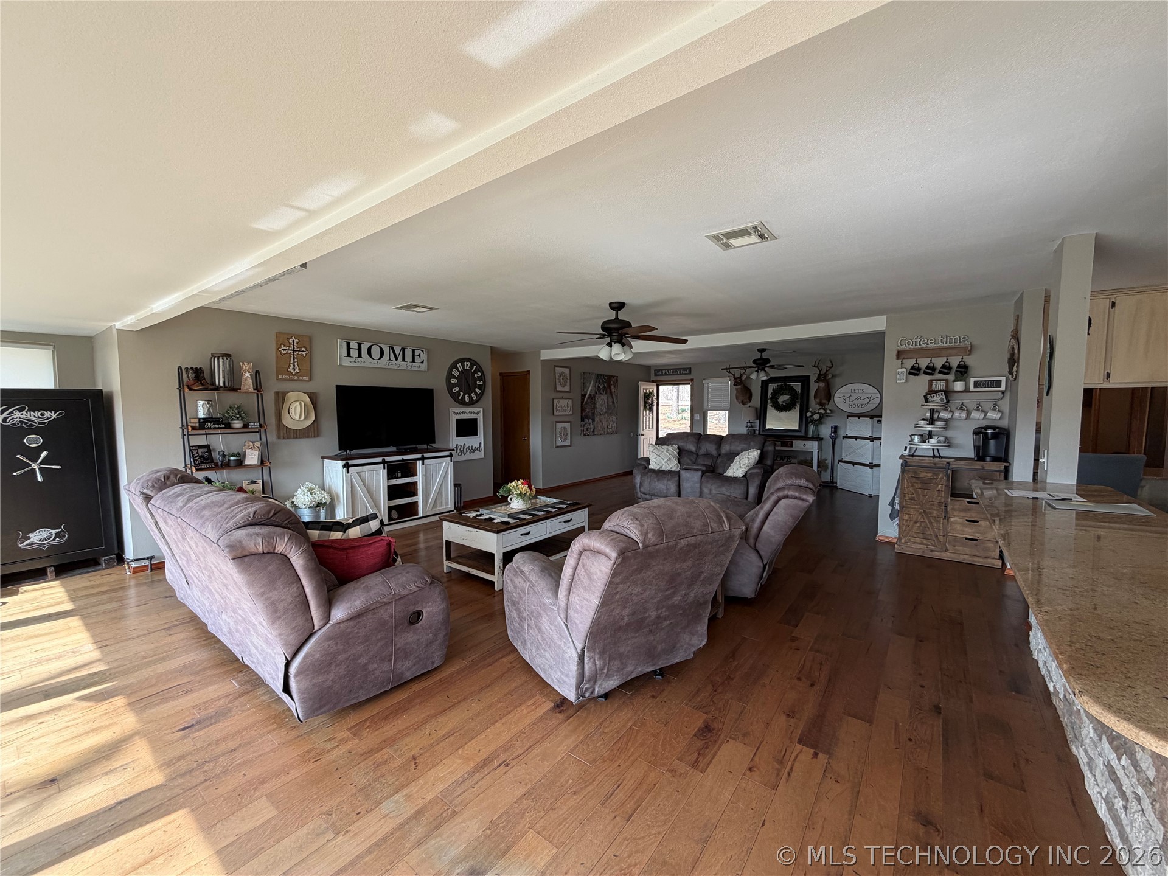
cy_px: 438
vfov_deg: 85.7
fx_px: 472
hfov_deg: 102.1
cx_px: 584
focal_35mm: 14
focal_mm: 2.22
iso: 80
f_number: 2.2
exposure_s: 1/121
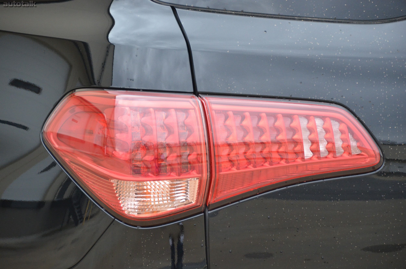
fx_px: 2279
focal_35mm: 202
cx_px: 203
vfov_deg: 6.8
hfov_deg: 10.2
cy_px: 134
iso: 1600
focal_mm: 135
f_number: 5.6
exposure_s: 1/500
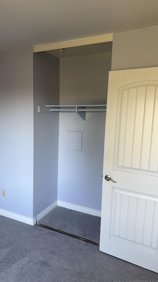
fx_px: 201
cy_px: 143
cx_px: 59
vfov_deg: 69.9
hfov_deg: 42.5
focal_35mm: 27
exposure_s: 1/121
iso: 160
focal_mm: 6.76
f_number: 1.78
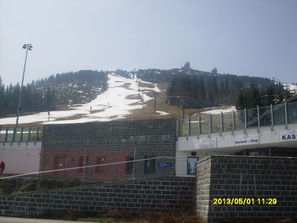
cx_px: 148
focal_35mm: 38
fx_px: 326
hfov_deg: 49.0
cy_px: 112
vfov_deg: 37.7
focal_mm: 6.3
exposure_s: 1/350
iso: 80
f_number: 8.4
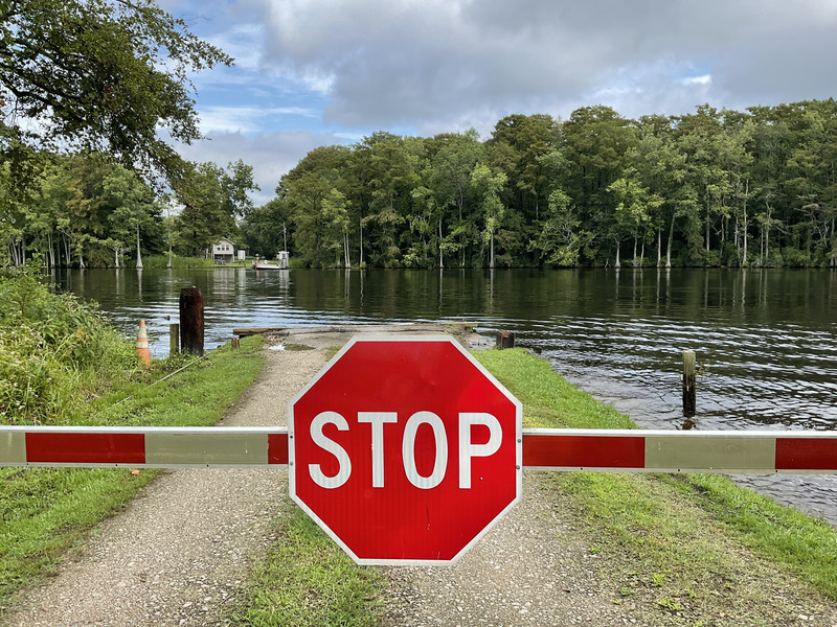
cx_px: 418
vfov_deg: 48.2
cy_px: 314
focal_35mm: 29
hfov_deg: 61.7
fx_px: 701
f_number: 1.8
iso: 16
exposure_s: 1/781
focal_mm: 3
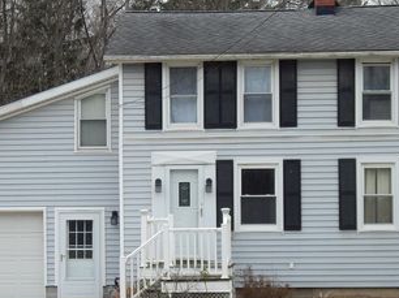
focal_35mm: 90
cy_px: 219
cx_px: 170
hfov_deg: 21.8
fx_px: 1037
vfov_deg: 16.3
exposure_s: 1/640
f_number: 3.8
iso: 125
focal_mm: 9.7
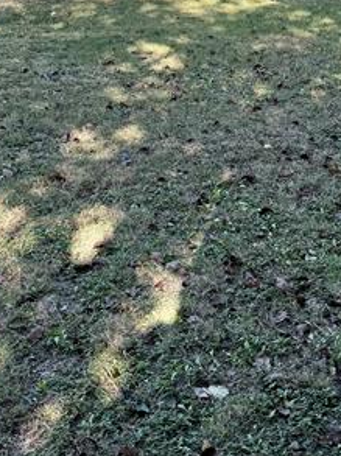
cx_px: 204
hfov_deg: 23.2
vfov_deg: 29.4
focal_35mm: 63
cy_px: 39
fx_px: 829
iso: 80
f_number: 1.78
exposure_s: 1/1075
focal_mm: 6.76
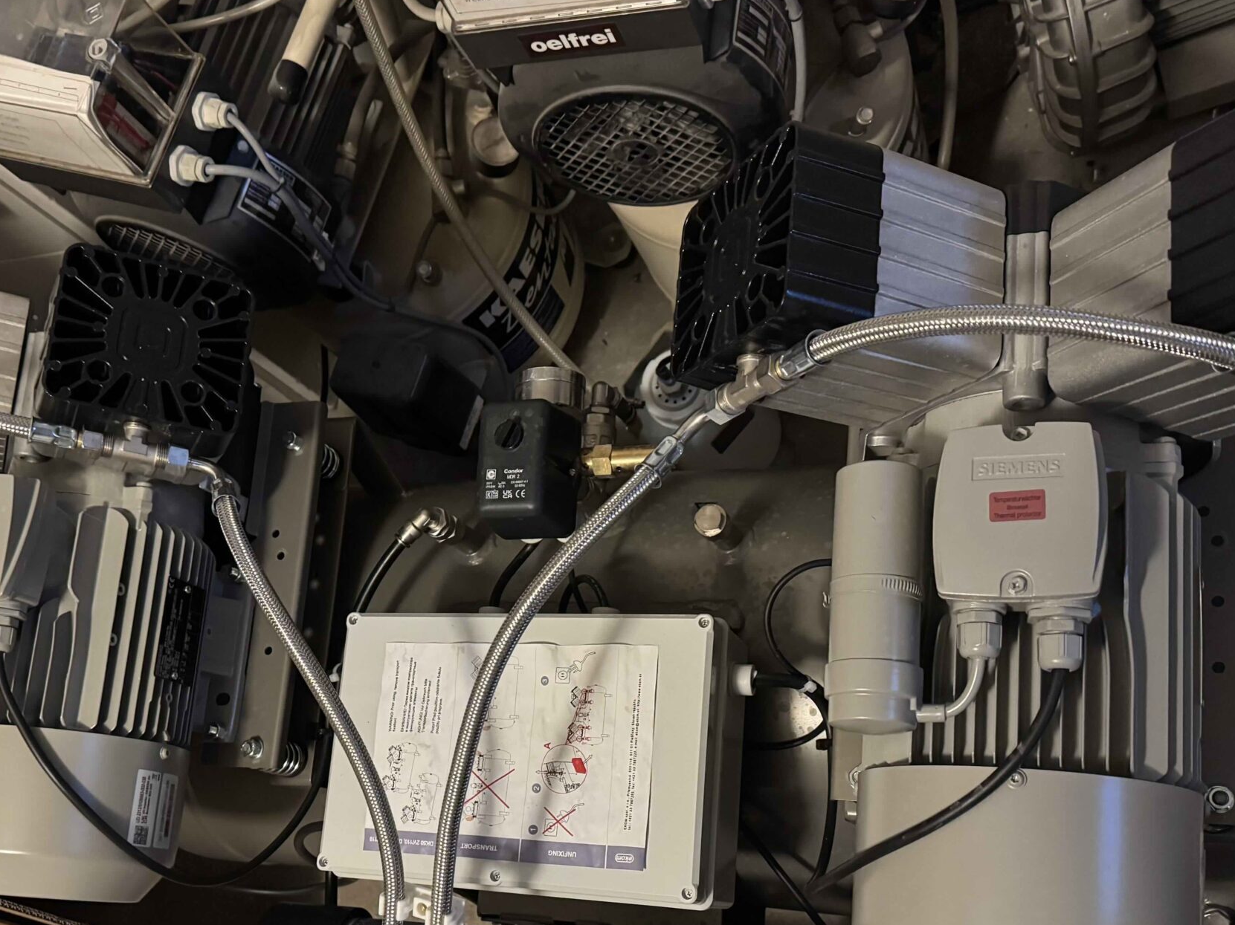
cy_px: 620
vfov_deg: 38.2
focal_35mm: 37
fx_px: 1320
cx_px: 519
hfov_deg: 49.9
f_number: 1.78
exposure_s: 1/33
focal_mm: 6.76
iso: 1000
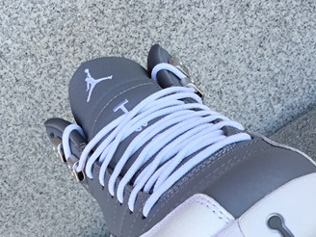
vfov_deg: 17.3
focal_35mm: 85
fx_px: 776
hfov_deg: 23.0
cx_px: 139
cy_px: 171
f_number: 2.4
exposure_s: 1/215
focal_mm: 3.3
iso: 25
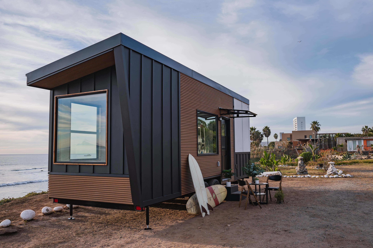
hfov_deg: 61.9
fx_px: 311
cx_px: 186
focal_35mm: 30
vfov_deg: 43.6
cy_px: 124
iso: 200
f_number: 4.5
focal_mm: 20
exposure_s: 1/1000
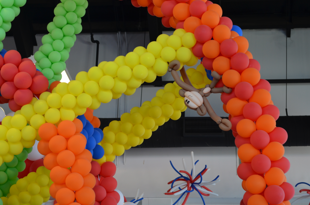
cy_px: 88
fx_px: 713
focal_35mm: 83
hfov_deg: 24.5
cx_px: 128
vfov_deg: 16.4
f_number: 5.3
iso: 400
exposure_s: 1/60
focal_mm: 46
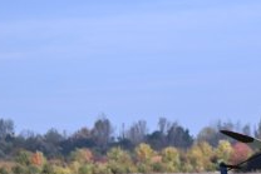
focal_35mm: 478
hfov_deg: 4.3
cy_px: 180
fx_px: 3468
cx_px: 258
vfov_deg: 2.9
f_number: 7.1
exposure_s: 1/3200
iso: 800
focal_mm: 200
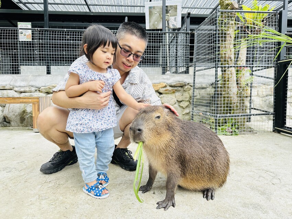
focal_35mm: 24
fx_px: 202
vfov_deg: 56.8
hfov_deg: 71.6
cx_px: 146
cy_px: 110
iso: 80
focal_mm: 6.86
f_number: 1.78
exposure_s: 1/797
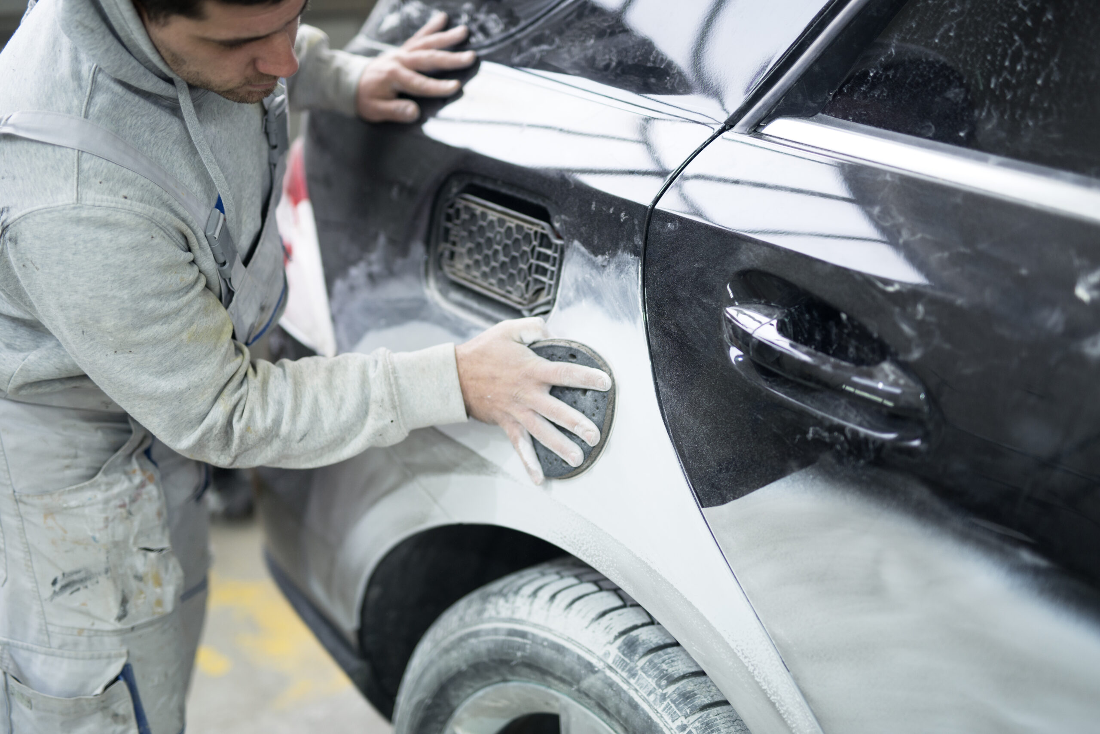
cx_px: 550
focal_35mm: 50
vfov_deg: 27.0
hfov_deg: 39.6
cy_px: 367
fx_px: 1528
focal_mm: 50
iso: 500
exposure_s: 1/250
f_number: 1.6
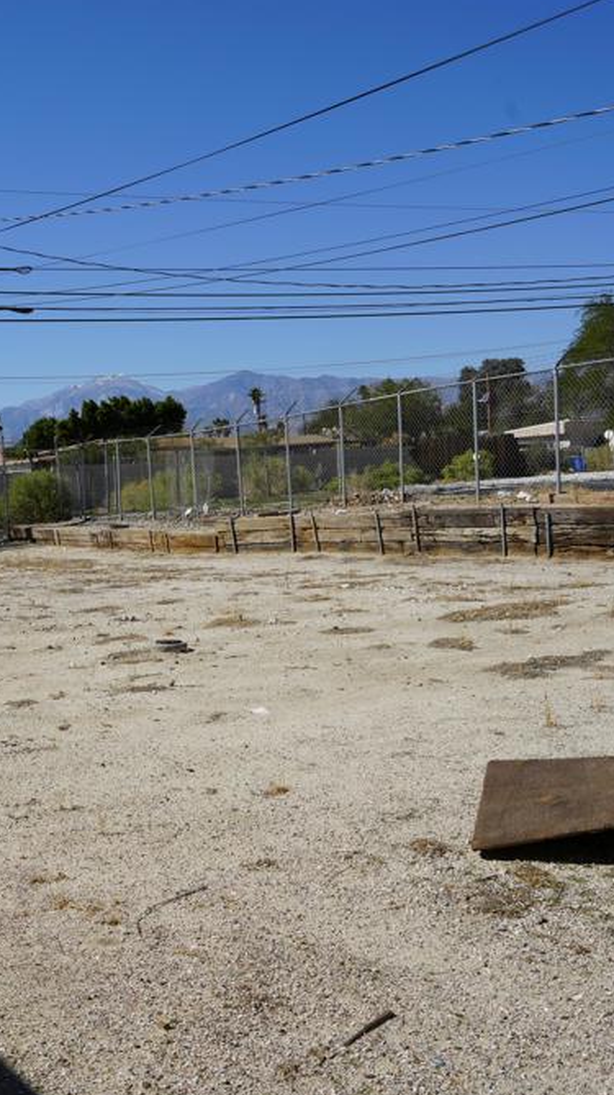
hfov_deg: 25.1
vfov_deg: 45.5
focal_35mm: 45
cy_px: 552
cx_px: -10
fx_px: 1304
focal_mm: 28
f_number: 10
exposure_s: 1/320
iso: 100
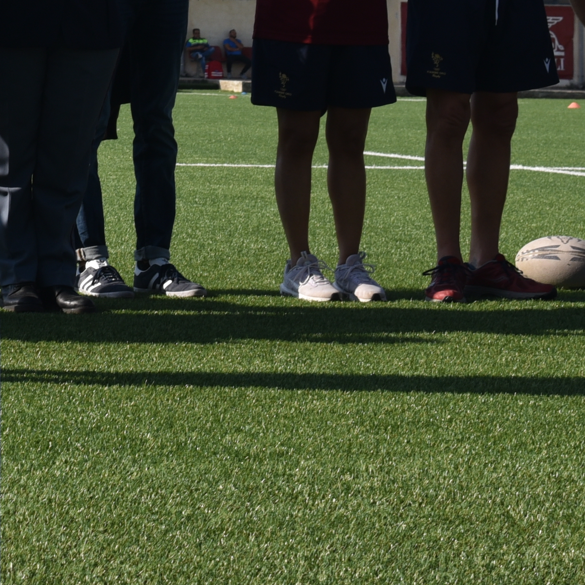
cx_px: -404
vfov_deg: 10.1
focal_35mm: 170
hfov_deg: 9.8
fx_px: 3250
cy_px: -98
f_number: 10
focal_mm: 48
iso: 200
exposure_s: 1/400
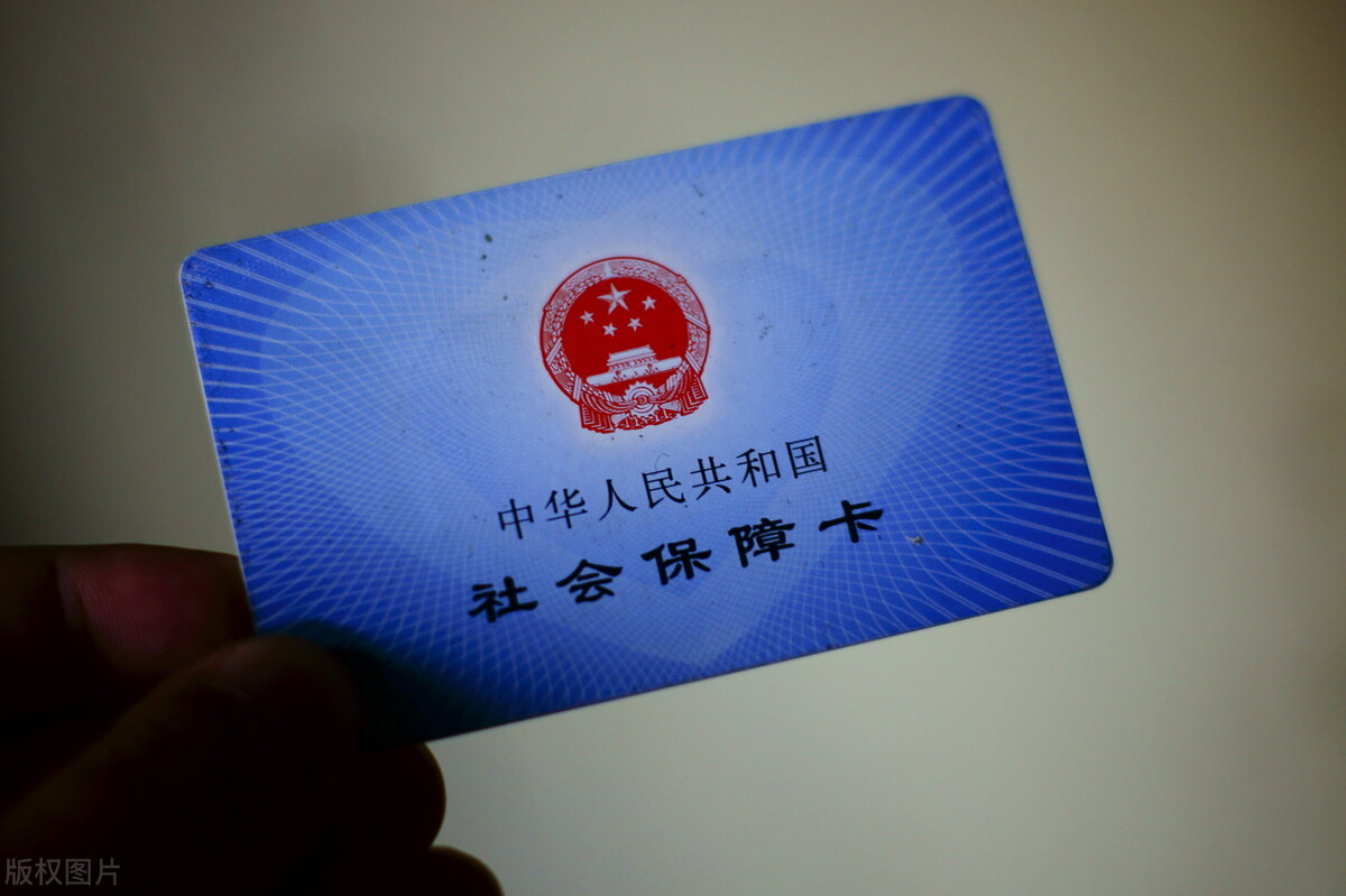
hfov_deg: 27.0
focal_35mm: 75
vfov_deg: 18.2
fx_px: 2803
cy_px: 448
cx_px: 673
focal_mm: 50
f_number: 2
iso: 200
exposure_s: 1/60
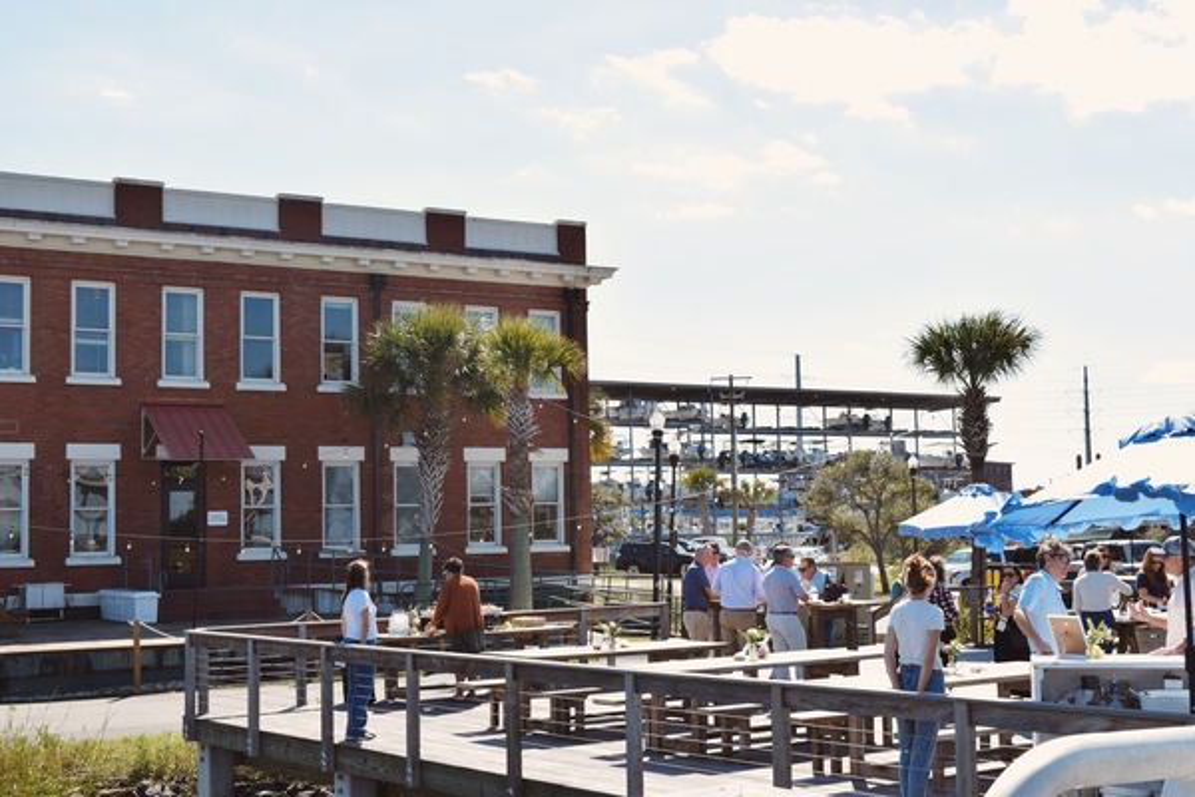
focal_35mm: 51
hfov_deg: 38.9
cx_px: 598
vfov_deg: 26.5
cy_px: 398
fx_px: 1693
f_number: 10
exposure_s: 1/200
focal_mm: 34
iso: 100
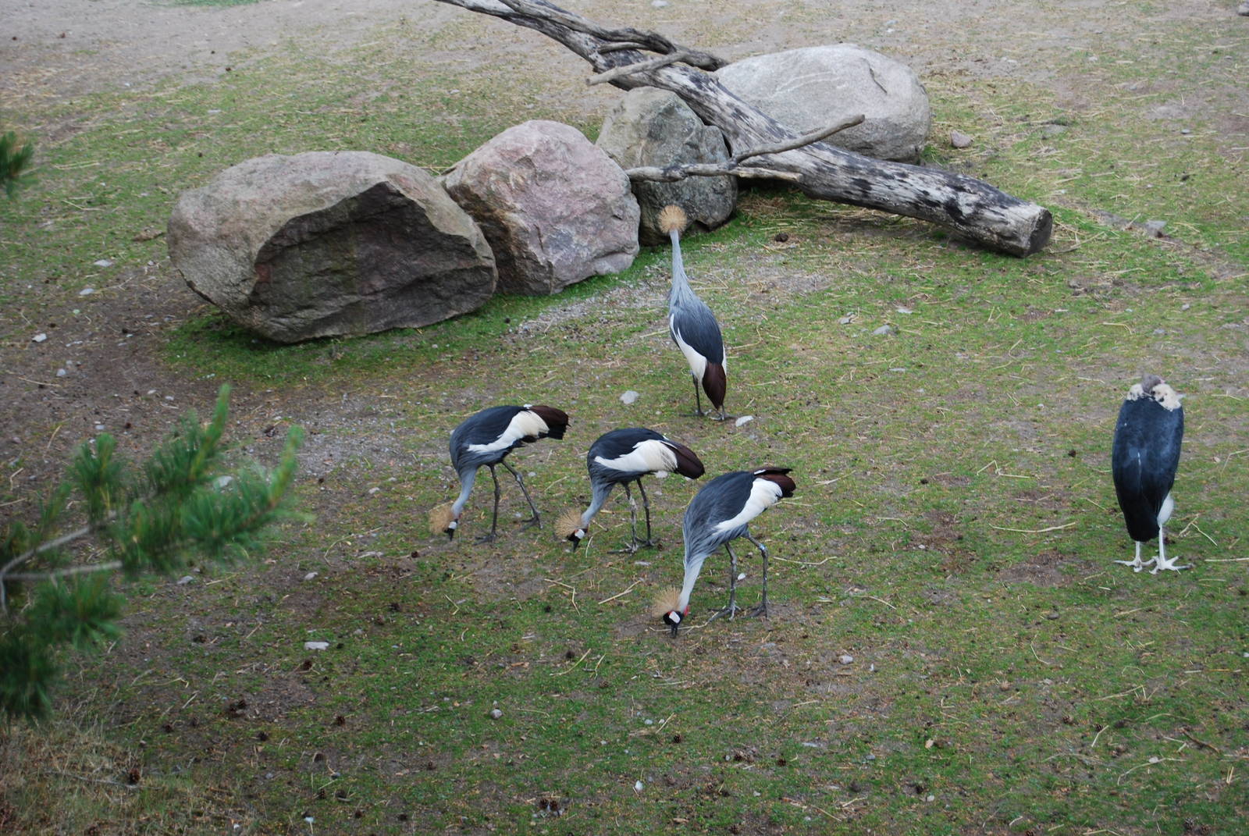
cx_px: 624
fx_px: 2866
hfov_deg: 24.6
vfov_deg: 16.6
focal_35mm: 82
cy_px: 418
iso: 200
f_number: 5.6
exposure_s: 1/125
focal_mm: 55
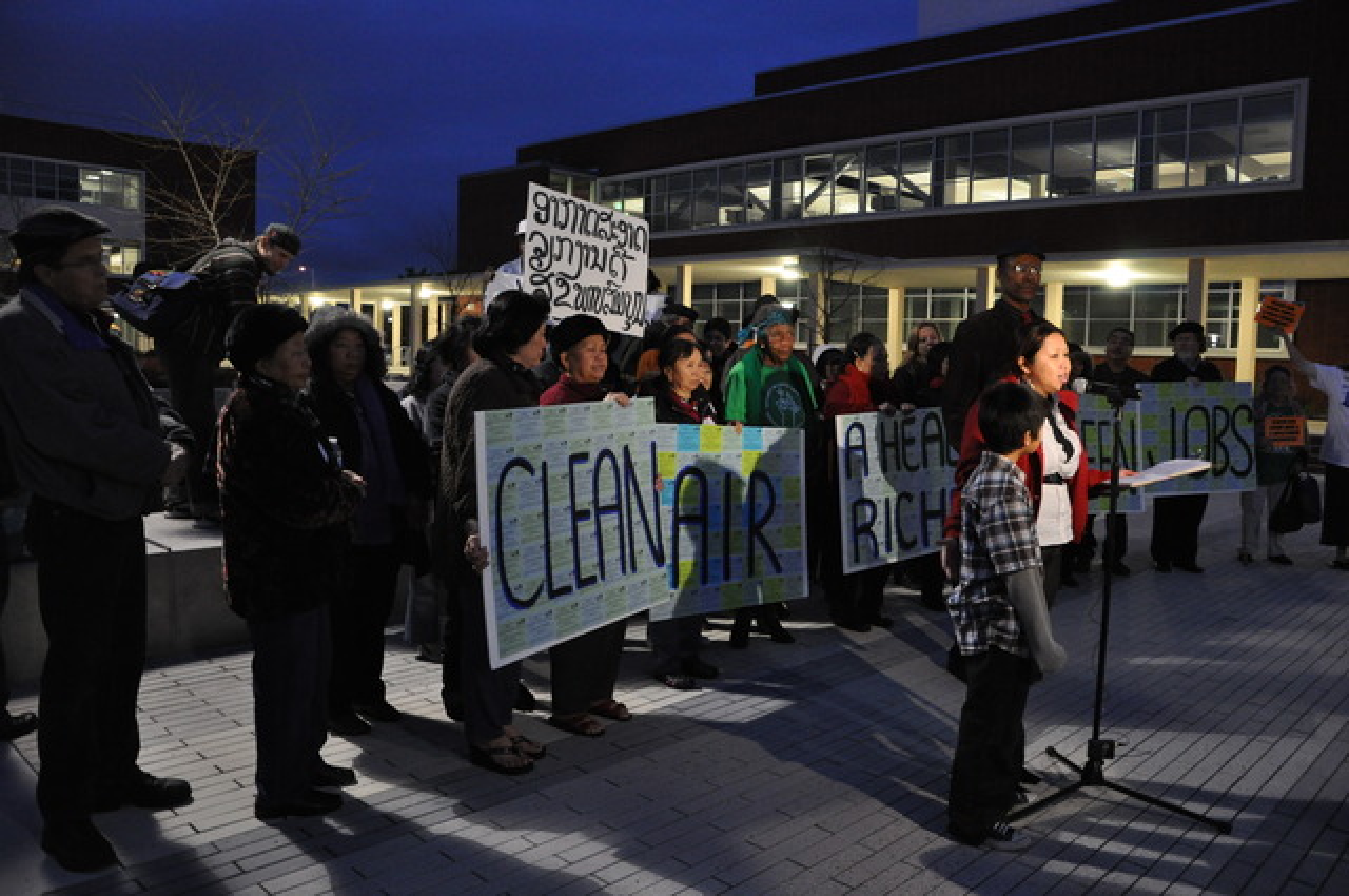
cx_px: 674
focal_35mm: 27
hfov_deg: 67.4
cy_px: 448
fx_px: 1010
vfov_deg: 47.8
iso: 1600
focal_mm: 18
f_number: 3.5
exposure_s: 1/25
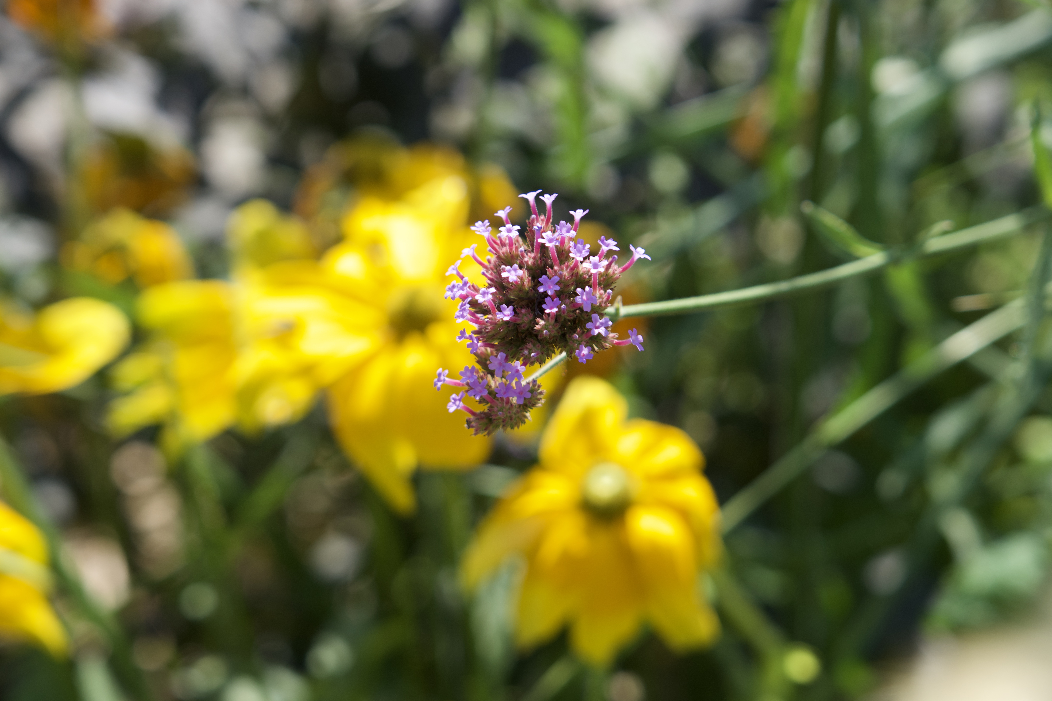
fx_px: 3711
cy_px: 350
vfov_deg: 10.8
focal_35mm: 127
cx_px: 526
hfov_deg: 16.1
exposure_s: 1/250
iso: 100
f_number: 5
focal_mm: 85
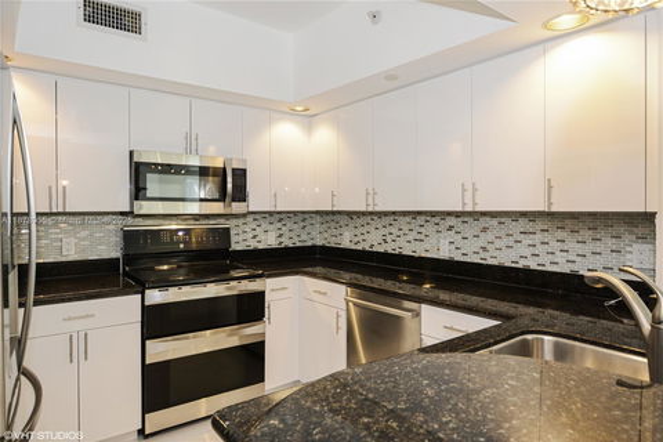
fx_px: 387
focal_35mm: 21
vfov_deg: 59.5
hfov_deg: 81.2
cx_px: 332
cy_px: 221
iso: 200
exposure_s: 1/5
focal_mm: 14
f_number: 7.1
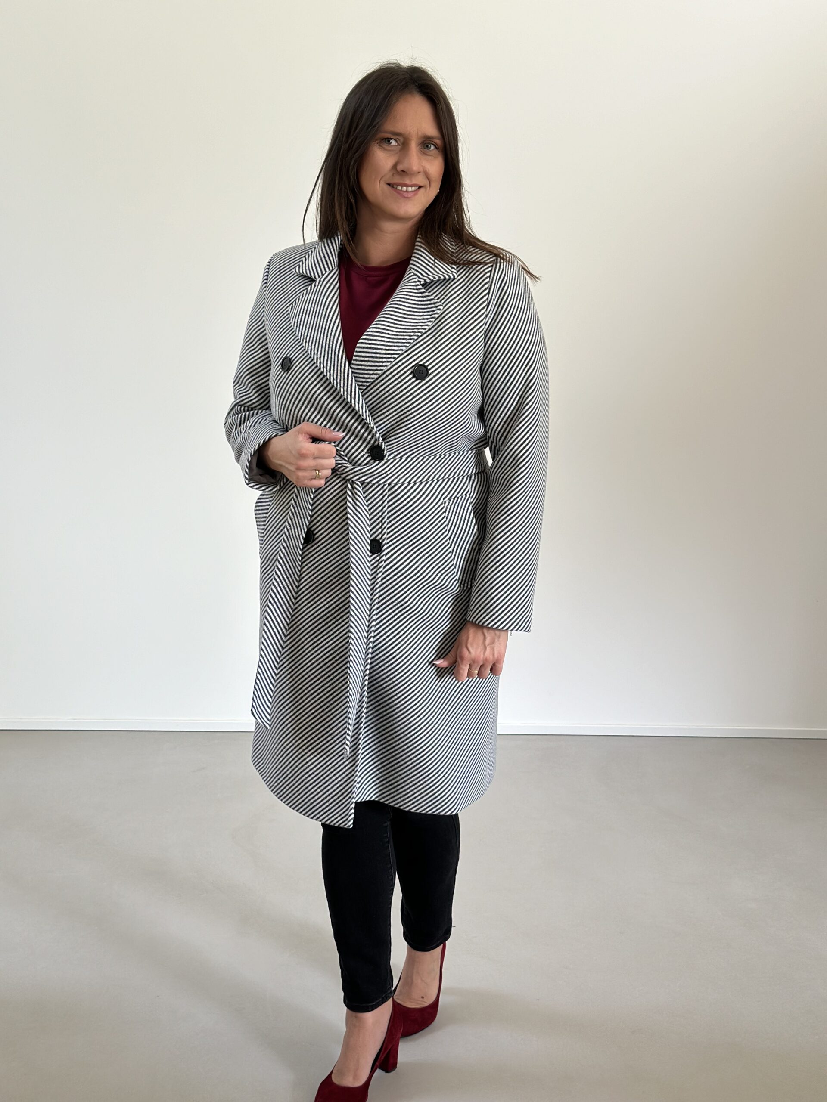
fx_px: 1529
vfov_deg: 39.7
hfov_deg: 30.3
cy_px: 551
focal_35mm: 48
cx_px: 414
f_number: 1.78
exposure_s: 1/121
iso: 100
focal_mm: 6.86
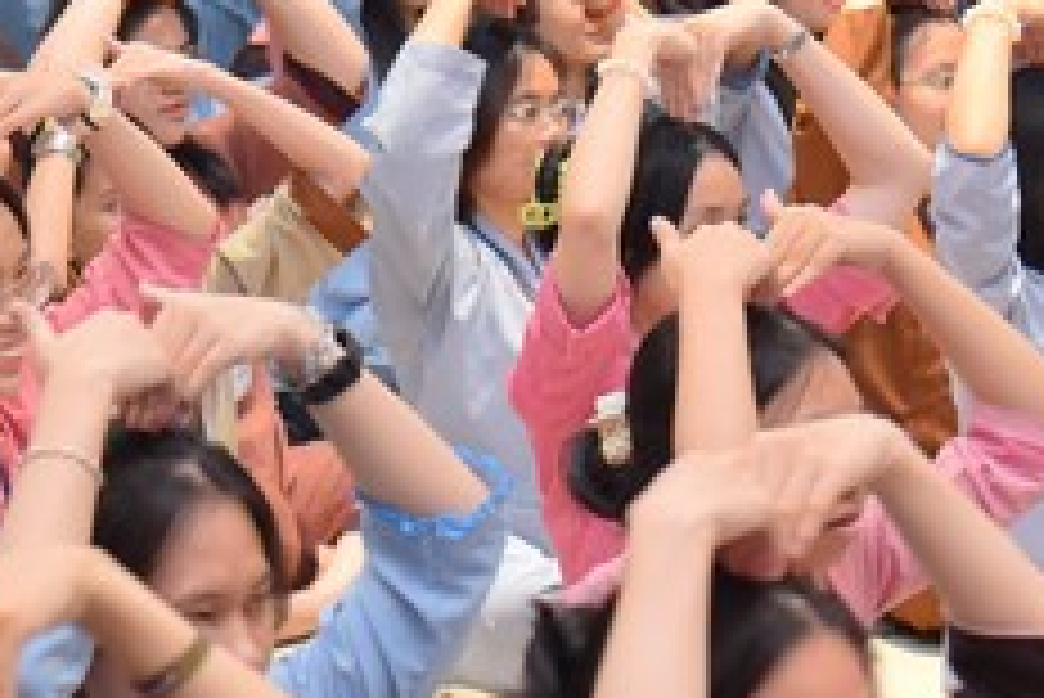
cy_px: 516
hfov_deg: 11.2
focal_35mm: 182
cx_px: 117
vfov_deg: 7.5
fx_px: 5281
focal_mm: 65
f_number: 4.5
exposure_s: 1/100
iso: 1250
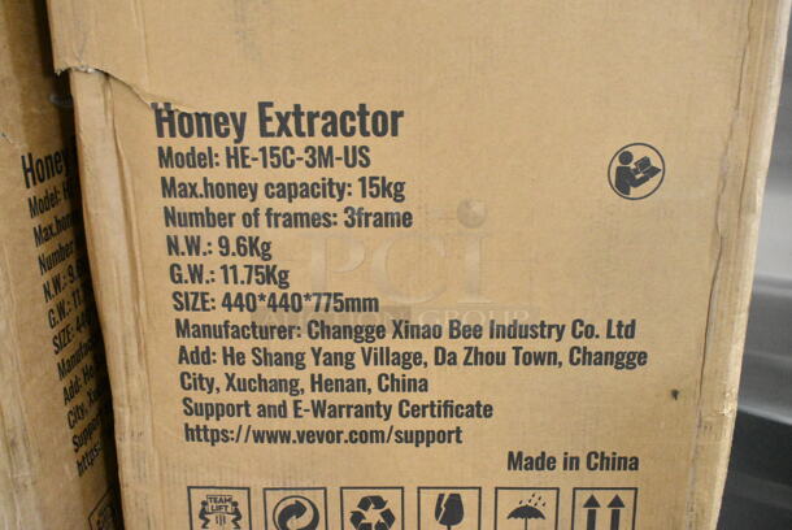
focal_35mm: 36
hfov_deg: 53.1
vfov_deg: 37.0
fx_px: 793
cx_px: 396
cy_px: 265
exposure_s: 1/200
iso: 6400
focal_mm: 24
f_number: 7.1
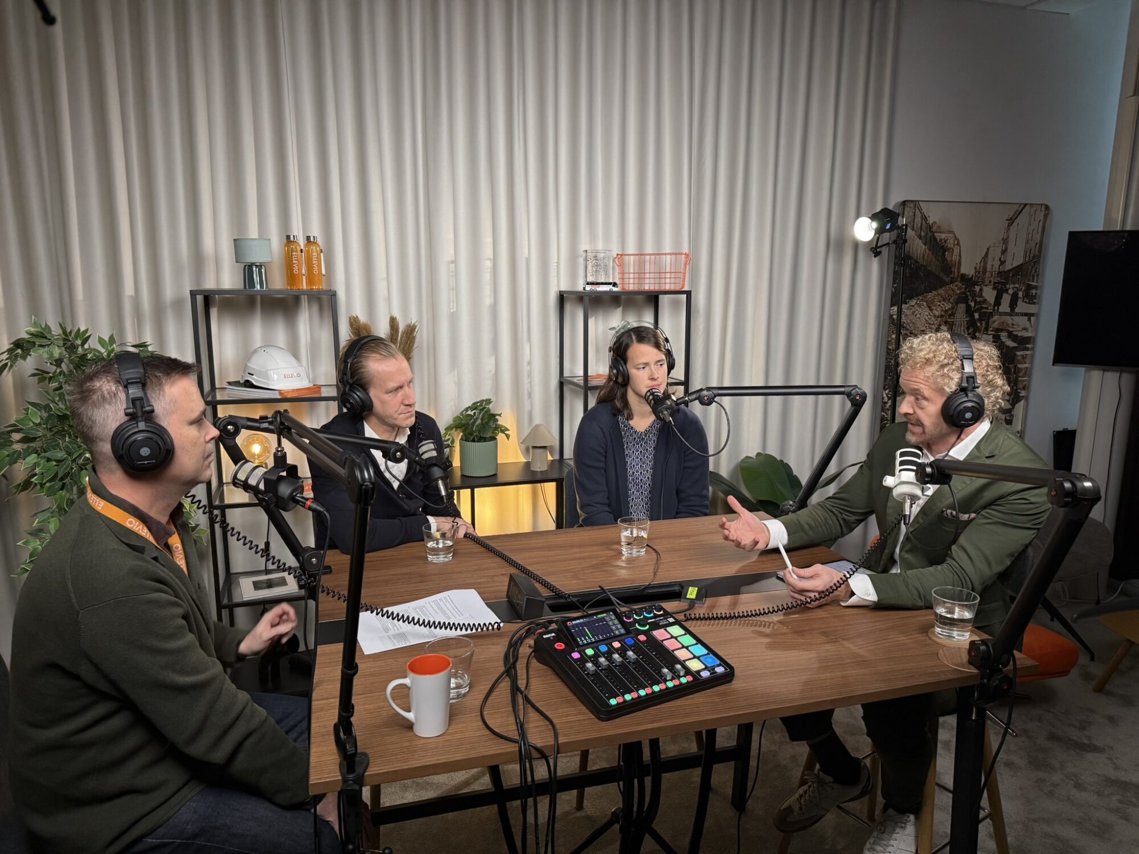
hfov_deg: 71.6
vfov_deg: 56.8
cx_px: 570
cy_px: 427
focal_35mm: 24
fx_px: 790
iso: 250
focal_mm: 6.76
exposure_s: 1/60
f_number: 1.78
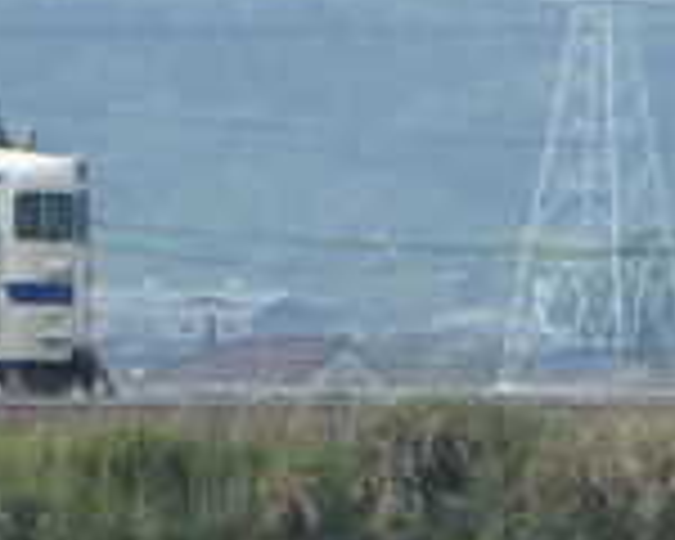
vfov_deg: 1.2
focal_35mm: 1303
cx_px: -612
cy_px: 477
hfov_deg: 1.5
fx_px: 26031
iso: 100
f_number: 4
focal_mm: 35.1
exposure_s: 1/640
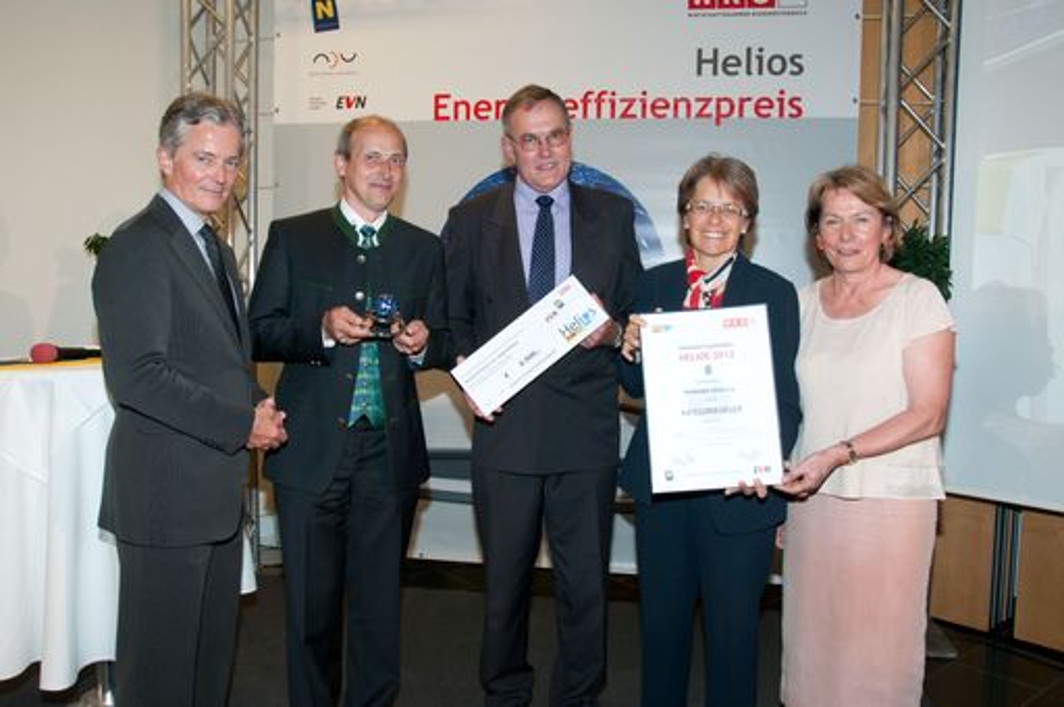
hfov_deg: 62.0
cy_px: 354
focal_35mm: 30
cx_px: 532
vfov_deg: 43.5
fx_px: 886
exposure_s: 1/60
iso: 640
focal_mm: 20
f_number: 6.3
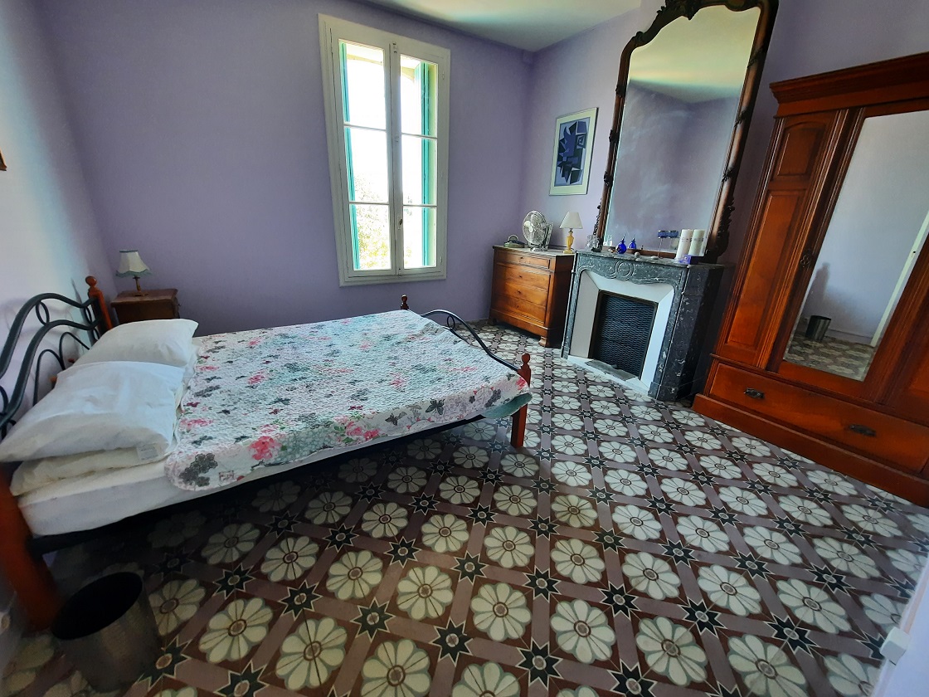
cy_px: 348
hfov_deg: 106.2
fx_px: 349
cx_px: 464
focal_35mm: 13
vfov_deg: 89.9
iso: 125
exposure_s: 1/50
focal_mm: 1.74
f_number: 2.2
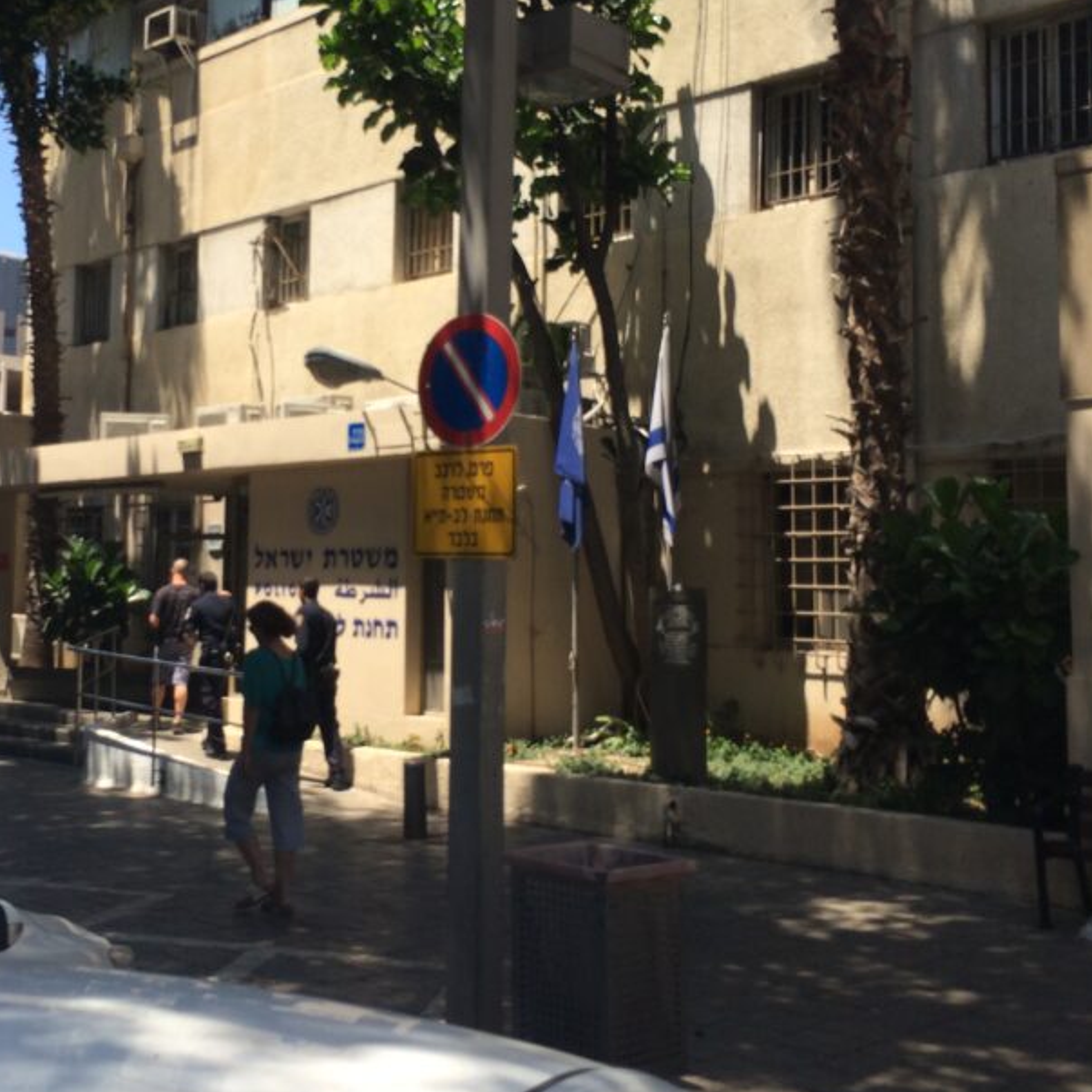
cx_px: 333
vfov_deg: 37.4
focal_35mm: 45
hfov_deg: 37.0
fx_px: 1606
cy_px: 445
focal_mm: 4.12
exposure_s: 1/1325
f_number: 2.2
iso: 32
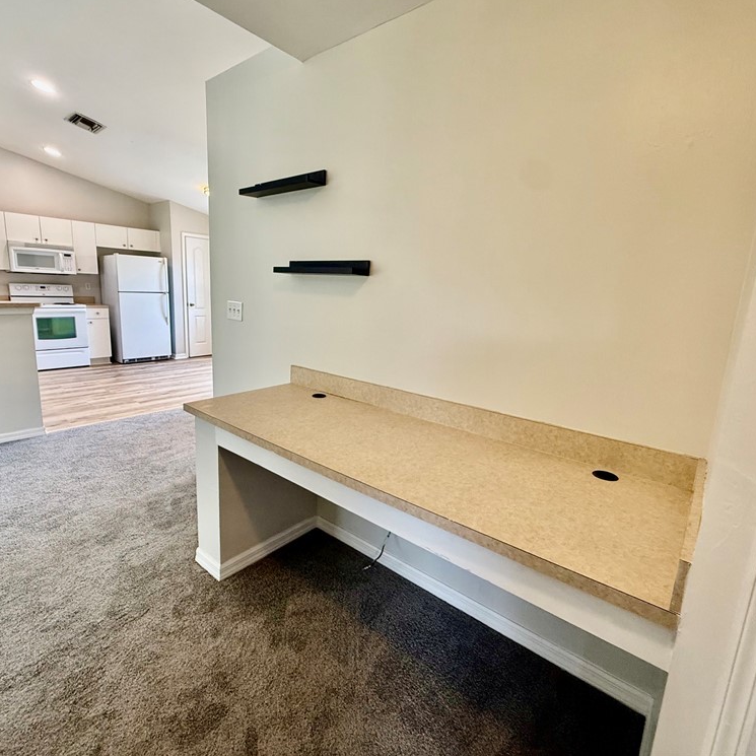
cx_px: 354
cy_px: 368
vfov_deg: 84.0
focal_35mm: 17
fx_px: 420
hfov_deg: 83.9
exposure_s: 1/120
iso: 250
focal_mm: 2.22
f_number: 2.2
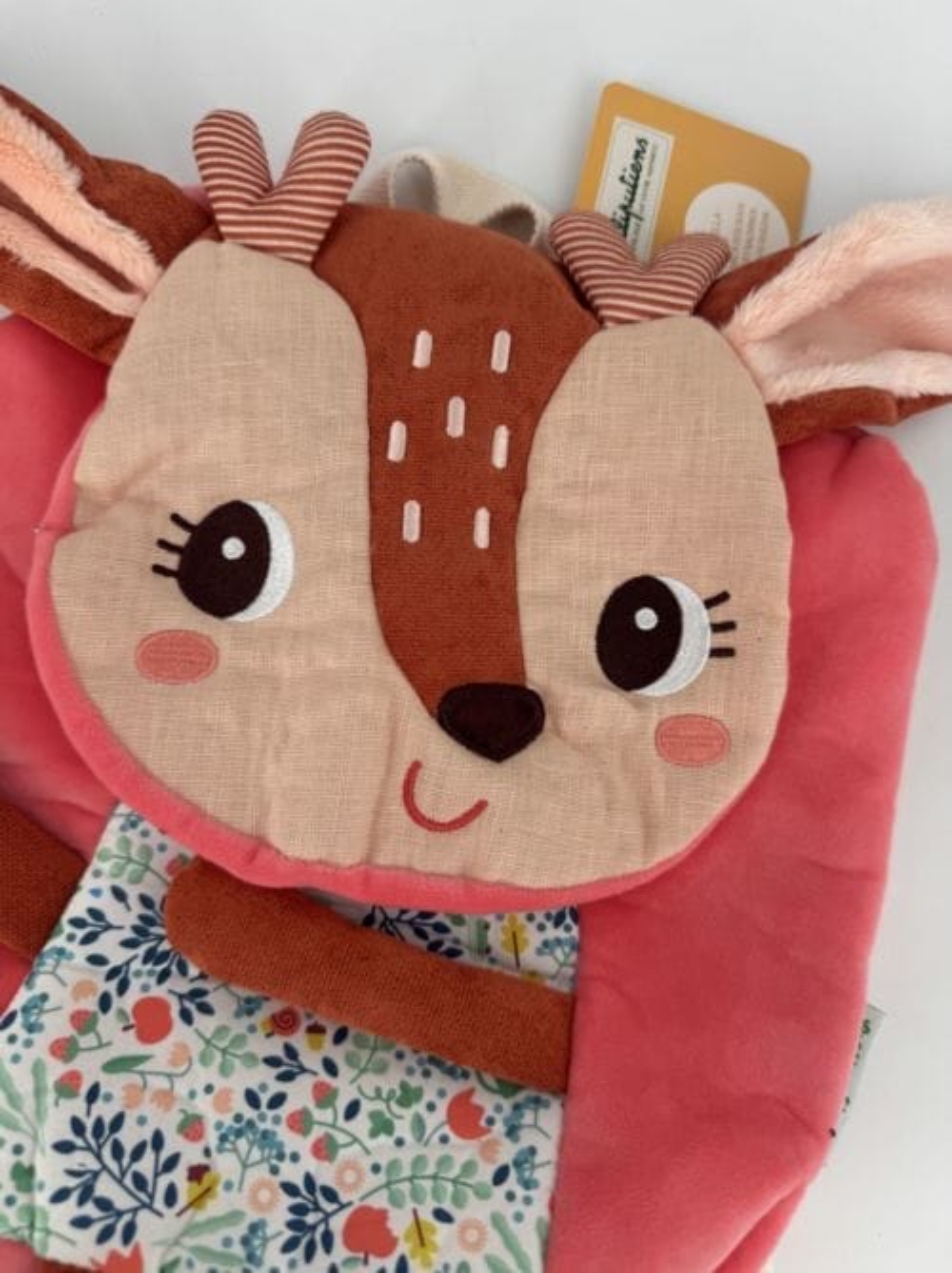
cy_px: 636
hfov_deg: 56.7
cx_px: 476
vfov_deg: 71.7
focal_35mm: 24
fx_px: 882
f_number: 1.78
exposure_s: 1/1026
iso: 80
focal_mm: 6.76
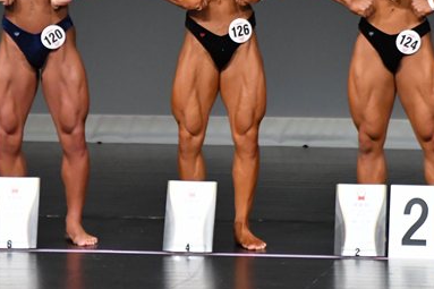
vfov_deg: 2.2
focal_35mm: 637
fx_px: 7676
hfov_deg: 3.2
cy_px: 26
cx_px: 198
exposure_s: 1/400
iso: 5000
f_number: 5.6
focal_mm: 210
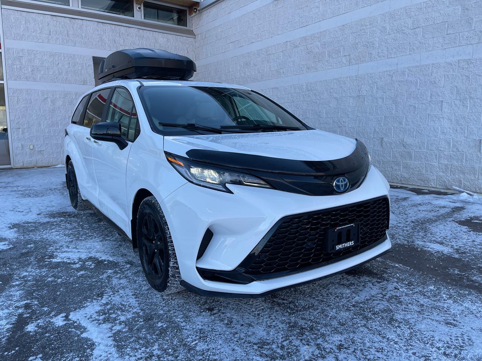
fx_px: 348
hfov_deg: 69.4
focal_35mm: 25
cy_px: 180
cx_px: 241
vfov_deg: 54.9
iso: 32
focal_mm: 5.1
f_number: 1.6
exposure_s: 1/430
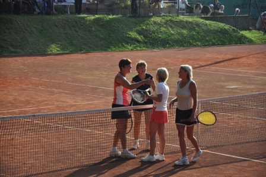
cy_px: 88
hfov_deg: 14.0
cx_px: 133
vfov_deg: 9.3
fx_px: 1085
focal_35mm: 147
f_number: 5.6
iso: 560
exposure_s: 1/1000
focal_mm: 98
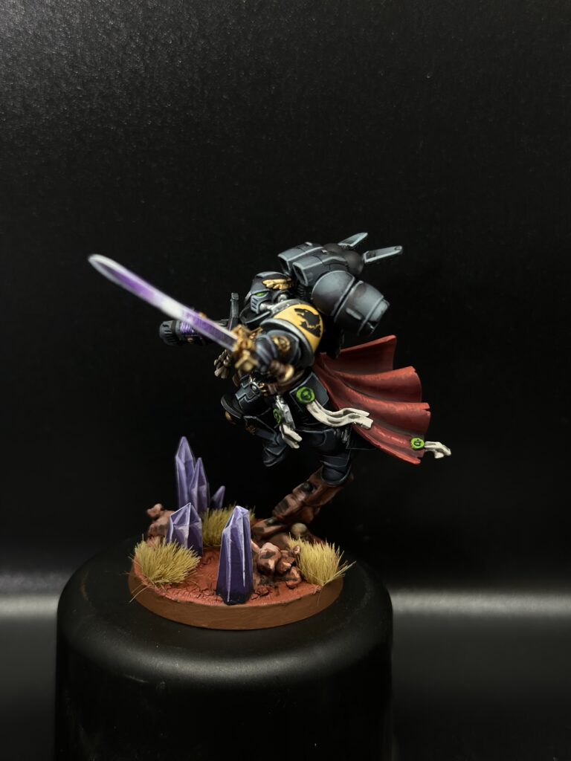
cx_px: 286
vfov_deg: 39.7
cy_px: 380
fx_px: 1056
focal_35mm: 48
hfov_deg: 30.3
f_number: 1.78
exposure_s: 1/100
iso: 160
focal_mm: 6.86
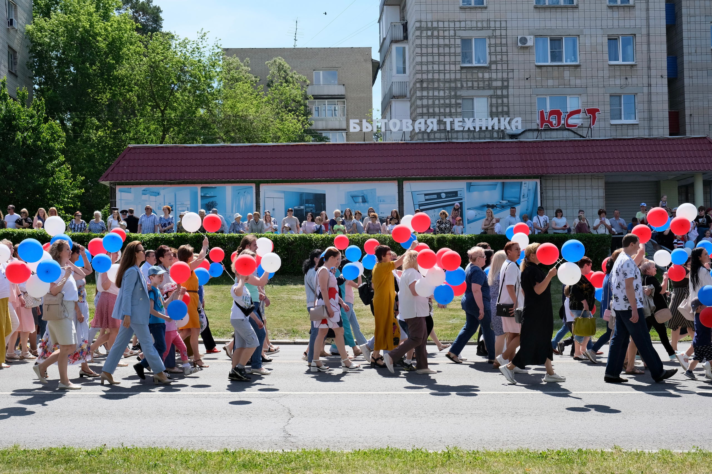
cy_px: 237
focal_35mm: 43
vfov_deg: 31.2
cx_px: 356
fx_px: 850
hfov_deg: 45.4
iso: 320
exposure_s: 1/750
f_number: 5.6
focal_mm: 28.9
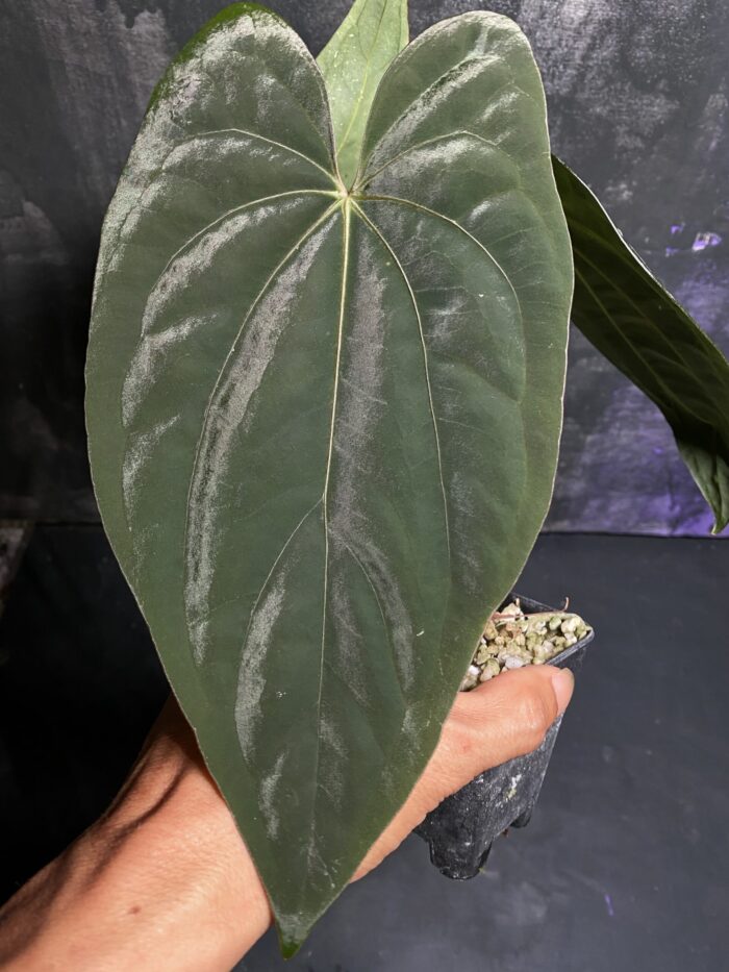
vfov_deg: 67.3
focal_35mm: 26
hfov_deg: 53.1
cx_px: 364
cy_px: 486
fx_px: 730
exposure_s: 1/86
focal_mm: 4.25
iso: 125
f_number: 1.8
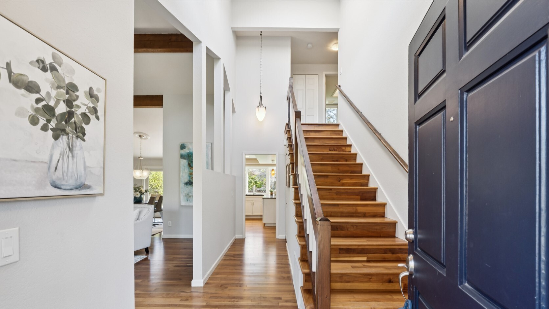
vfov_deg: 66.4
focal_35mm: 16
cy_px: 186
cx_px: 274
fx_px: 233
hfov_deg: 99.4
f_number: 9
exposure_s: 1/8
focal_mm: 10
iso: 250
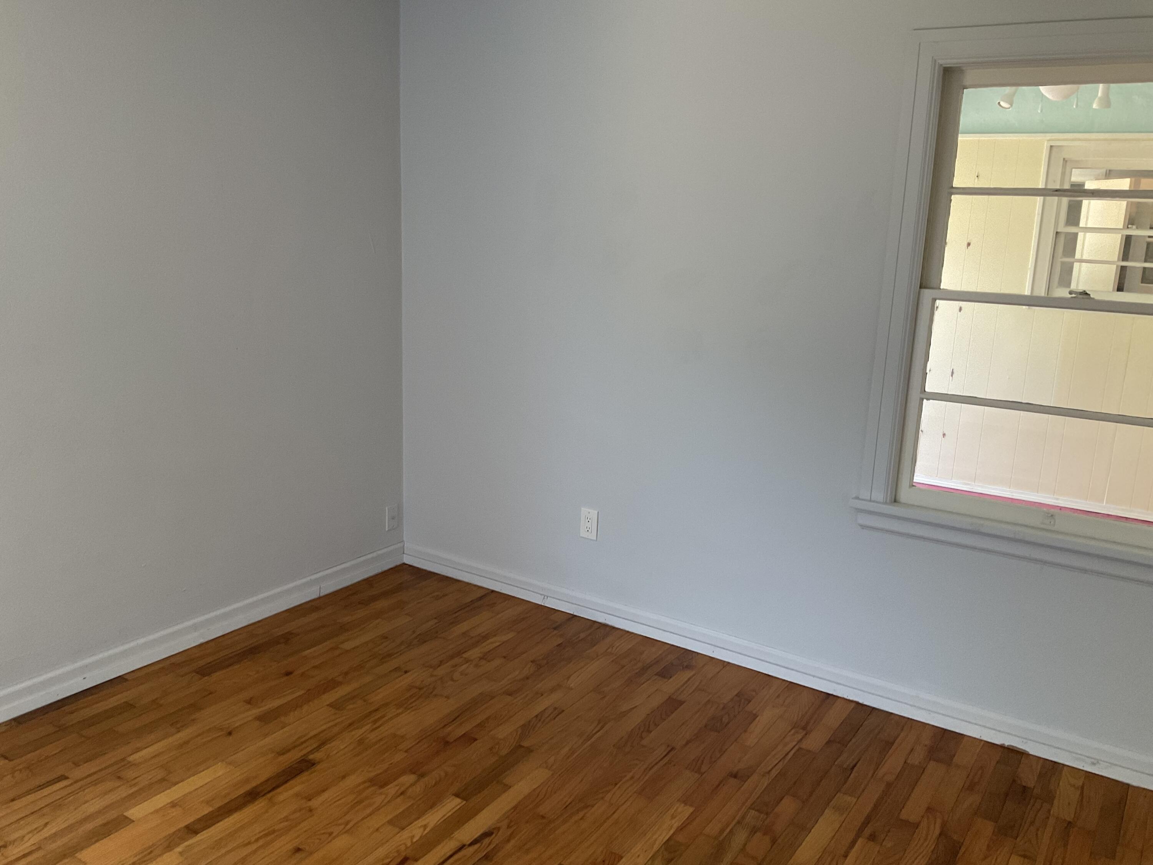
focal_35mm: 29
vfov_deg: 48.2
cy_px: 432
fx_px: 966
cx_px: 576
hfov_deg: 61.7
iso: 80
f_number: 1.8
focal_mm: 3
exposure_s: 1/60
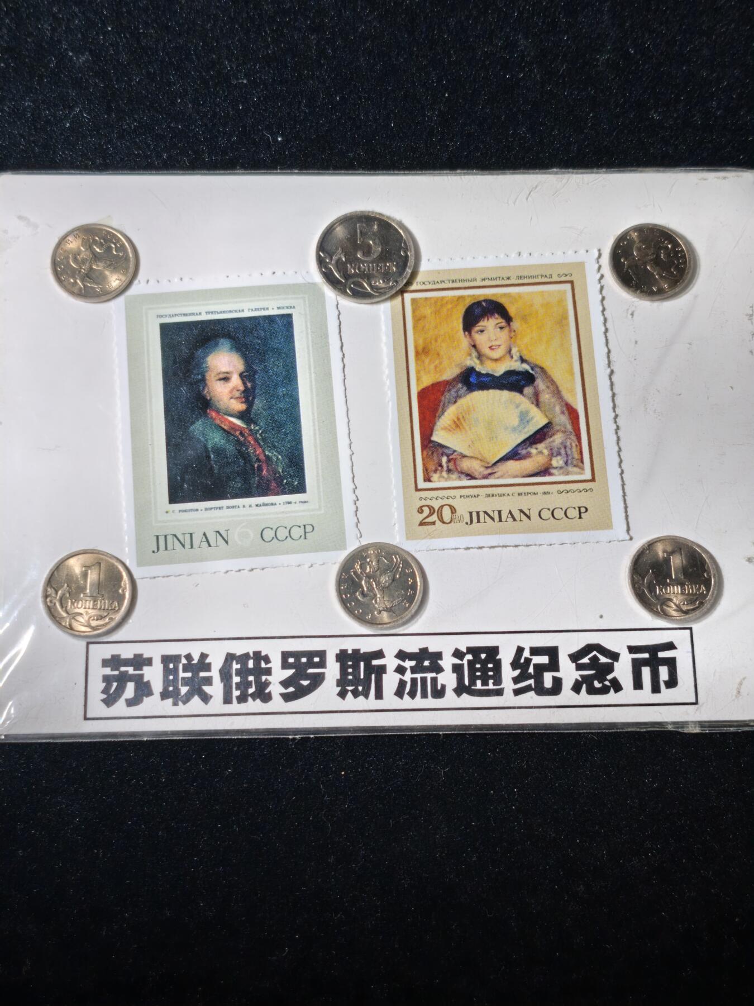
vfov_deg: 38.2
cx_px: 377
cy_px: 503
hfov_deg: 29.1
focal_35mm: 50
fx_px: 1452
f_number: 1.63
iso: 50
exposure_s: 1/100
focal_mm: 5.85
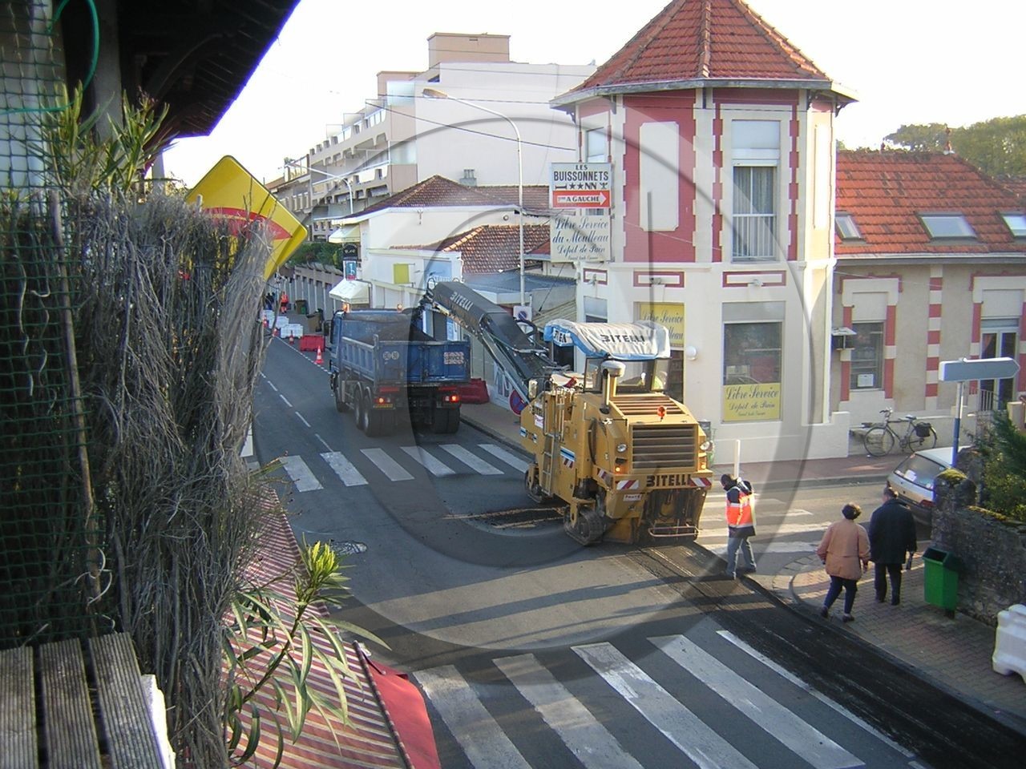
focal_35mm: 36
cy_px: 384
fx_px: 1067
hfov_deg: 51.4
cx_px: 513
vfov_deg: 39.7
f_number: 2.6
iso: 100
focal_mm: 4.7
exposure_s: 1/164
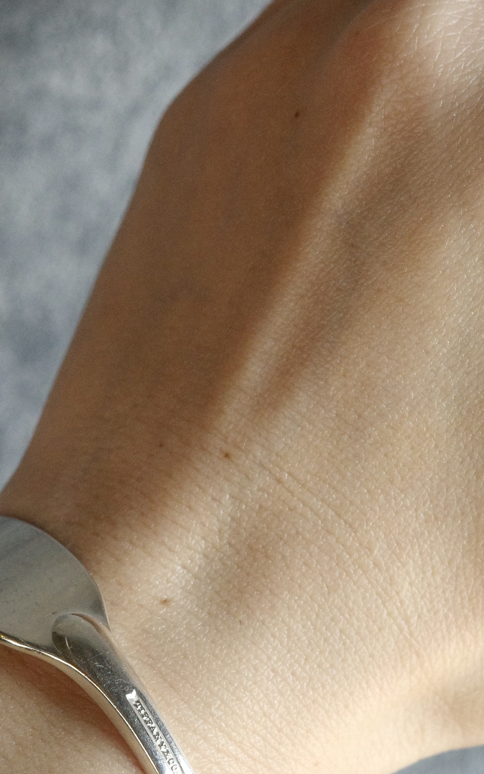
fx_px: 2152
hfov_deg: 12.8
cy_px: 489
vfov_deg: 20.3
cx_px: 204
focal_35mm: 102
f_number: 4.5
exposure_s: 1/320
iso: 800
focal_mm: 26
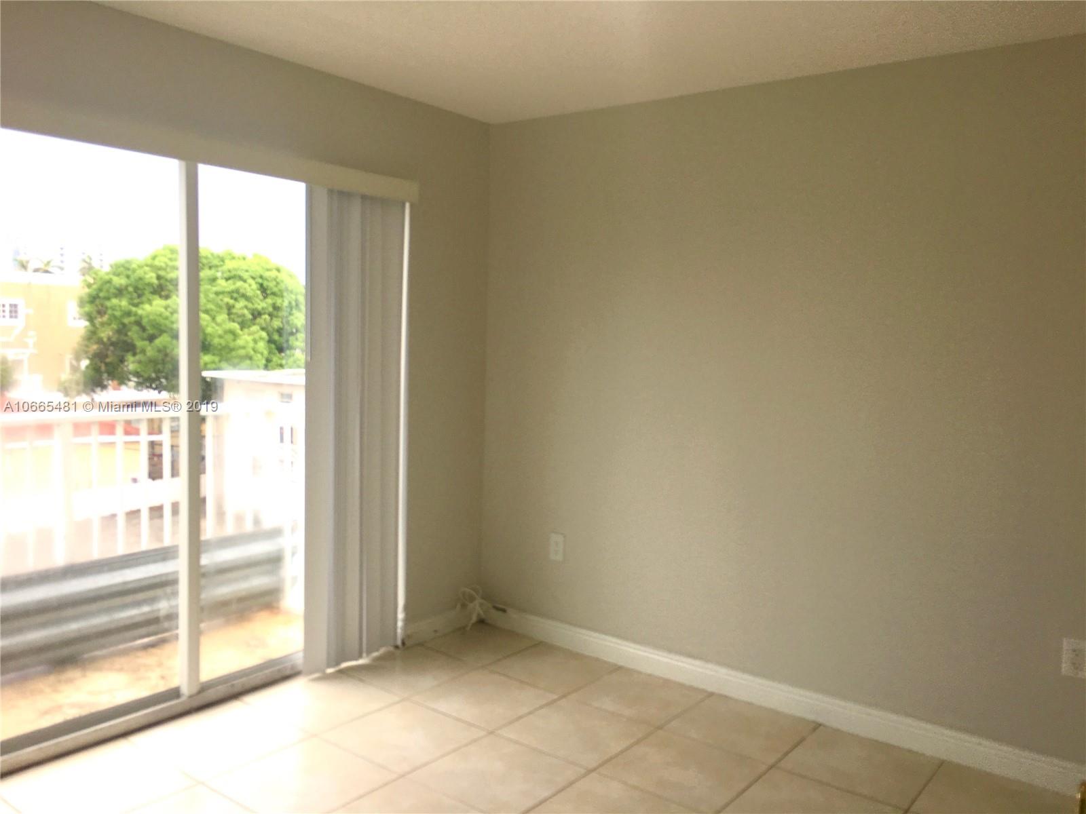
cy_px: 407
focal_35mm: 29
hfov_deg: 61.7
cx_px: 543
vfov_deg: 48.2
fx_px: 910
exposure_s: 1/259
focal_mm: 4.15
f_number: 2.2
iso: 25
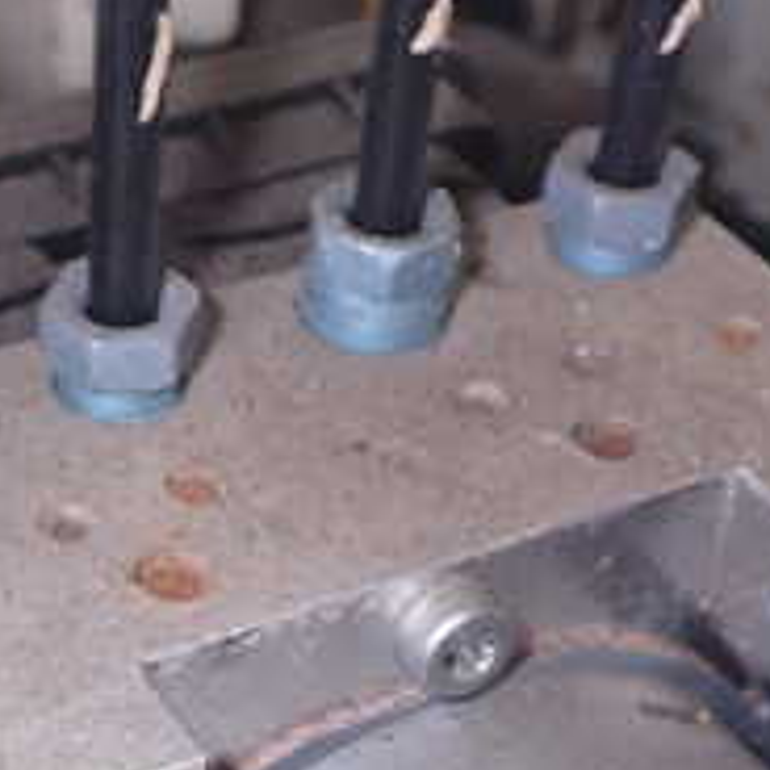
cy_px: 695
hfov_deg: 16.6
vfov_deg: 16.5
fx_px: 2617
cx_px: 142
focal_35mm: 104
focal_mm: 6.37
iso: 200
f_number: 2.5
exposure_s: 1/40
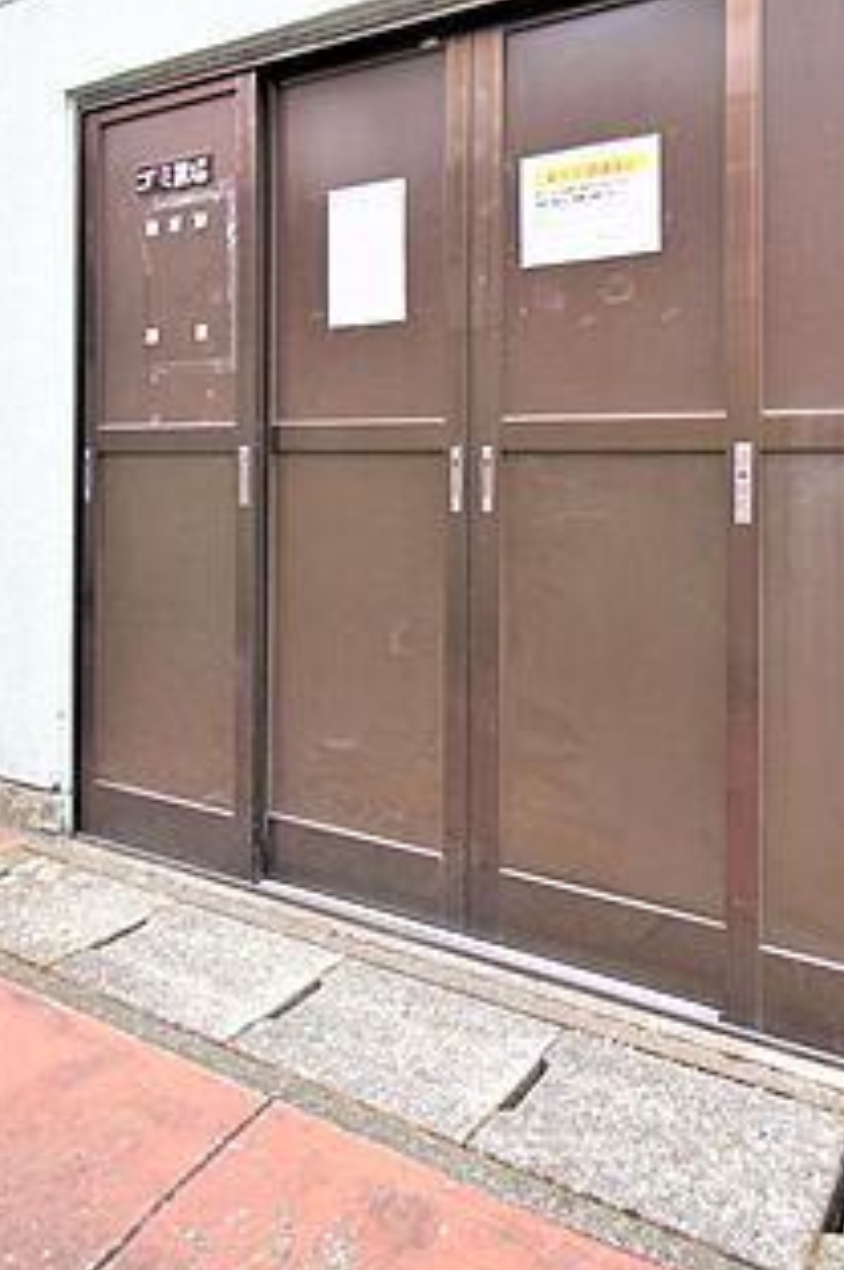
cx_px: 627
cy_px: 438
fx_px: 811
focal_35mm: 23
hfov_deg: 52.7
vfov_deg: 74.1
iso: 100
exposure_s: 1/50
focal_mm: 10
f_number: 4.5
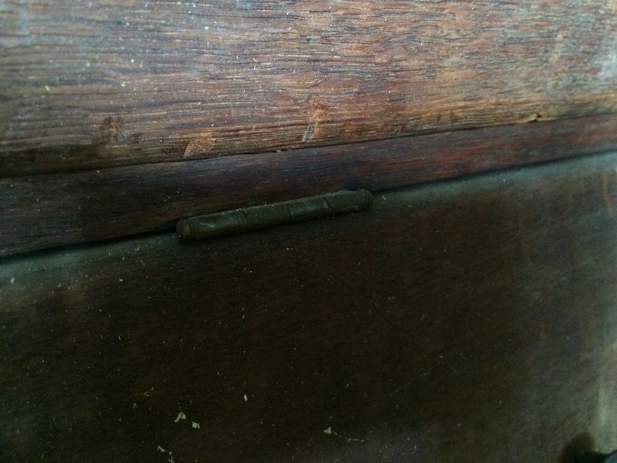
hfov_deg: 60.0
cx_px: 308
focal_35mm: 30
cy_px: 232
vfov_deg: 46.8
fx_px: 535
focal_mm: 4.12
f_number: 2.2
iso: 640
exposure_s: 1/15
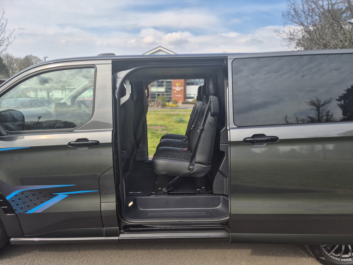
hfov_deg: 73.9
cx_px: 176
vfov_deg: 58.9
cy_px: 132
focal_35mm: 23
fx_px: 235
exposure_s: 1/956
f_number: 1.8
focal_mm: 5.4
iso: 25
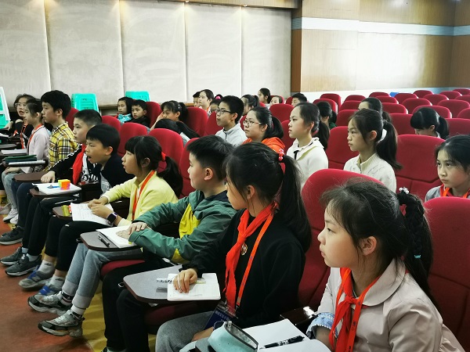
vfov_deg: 37.7
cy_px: 176
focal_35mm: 38
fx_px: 516
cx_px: 235
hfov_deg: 49.0
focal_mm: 5.58
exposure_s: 1/50
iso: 250
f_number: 1.8
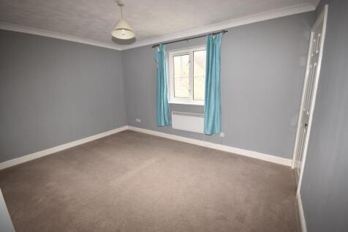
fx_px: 145
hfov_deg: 100.4
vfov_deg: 77.3
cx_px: 174
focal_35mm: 15
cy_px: 116
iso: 640
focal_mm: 10
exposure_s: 1/60
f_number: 6.3
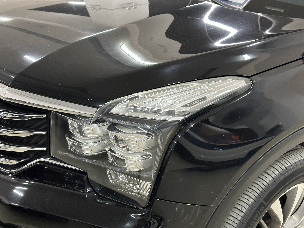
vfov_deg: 30.3
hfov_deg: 39.7
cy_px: 114
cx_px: 152
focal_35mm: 48
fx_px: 422
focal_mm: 6.86
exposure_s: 1/50
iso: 80
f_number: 1.78
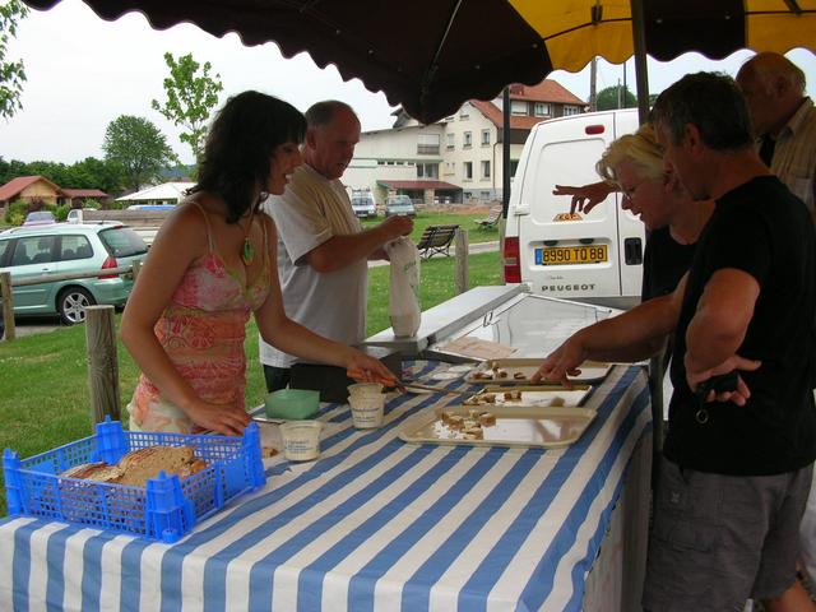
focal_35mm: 35
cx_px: 408
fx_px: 825
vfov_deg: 40.7
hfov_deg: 52.6
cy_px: 306
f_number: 2.8
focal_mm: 5.8
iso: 50
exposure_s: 1/192
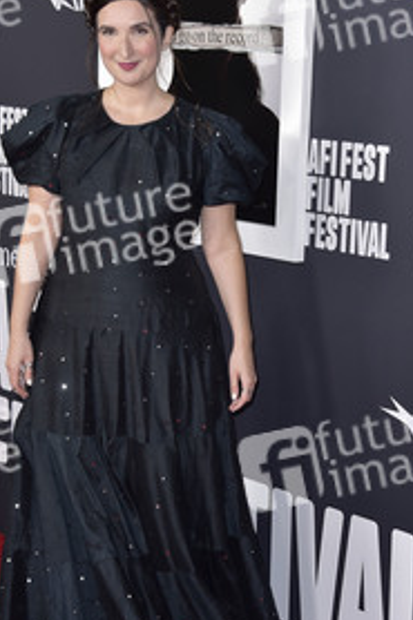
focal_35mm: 98
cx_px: 151
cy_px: 348
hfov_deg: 13.9
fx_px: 1688
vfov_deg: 20.8
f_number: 6.3
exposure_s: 1/200
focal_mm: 68
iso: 1250
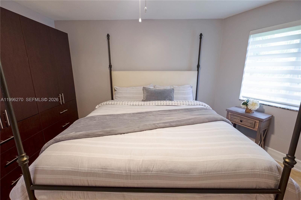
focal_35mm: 15
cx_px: 150
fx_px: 125
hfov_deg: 100.4
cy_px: 100
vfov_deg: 77.3
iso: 400
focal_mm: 10
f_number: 4
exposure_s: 1/13
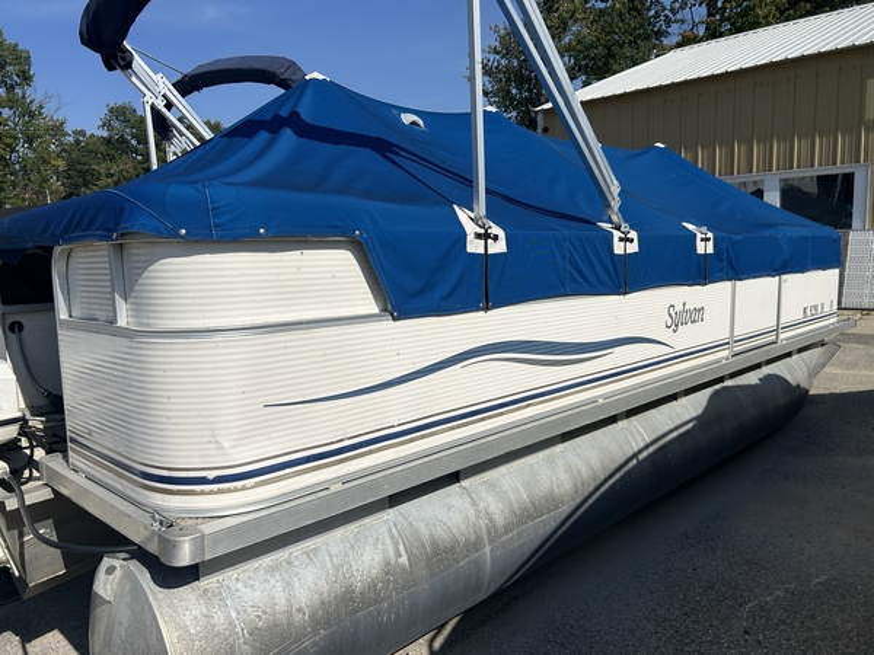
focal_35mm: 26
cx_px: 437
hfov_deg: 67.3
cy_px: 328
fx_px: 656
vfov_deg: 53.1
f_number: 1.5
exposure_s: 1/10309
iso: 50
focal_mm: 5.7
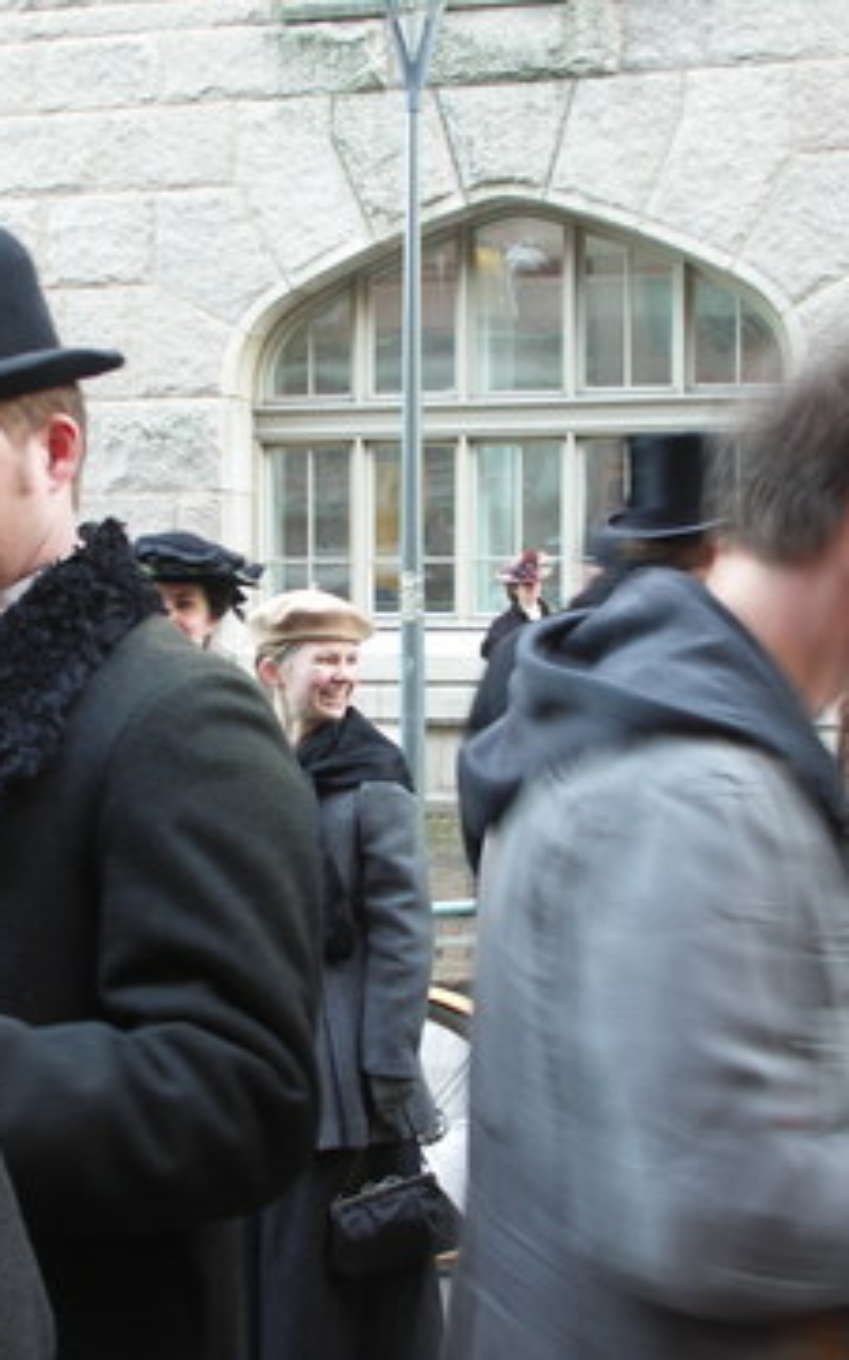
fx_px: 2001
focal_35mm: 54
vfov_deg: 37.5
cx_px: 347
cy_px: 680
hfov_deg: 23.9
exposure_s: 1/6
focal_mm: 10
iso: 100
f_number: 4.5
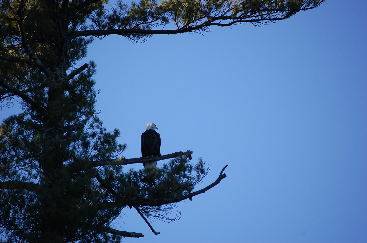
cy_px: 122
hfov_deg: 6.9
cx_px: 184
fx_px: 3053
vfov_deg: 4.6
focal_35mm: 300
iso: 400
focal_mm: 200
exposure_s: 1/1000
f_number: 5.6
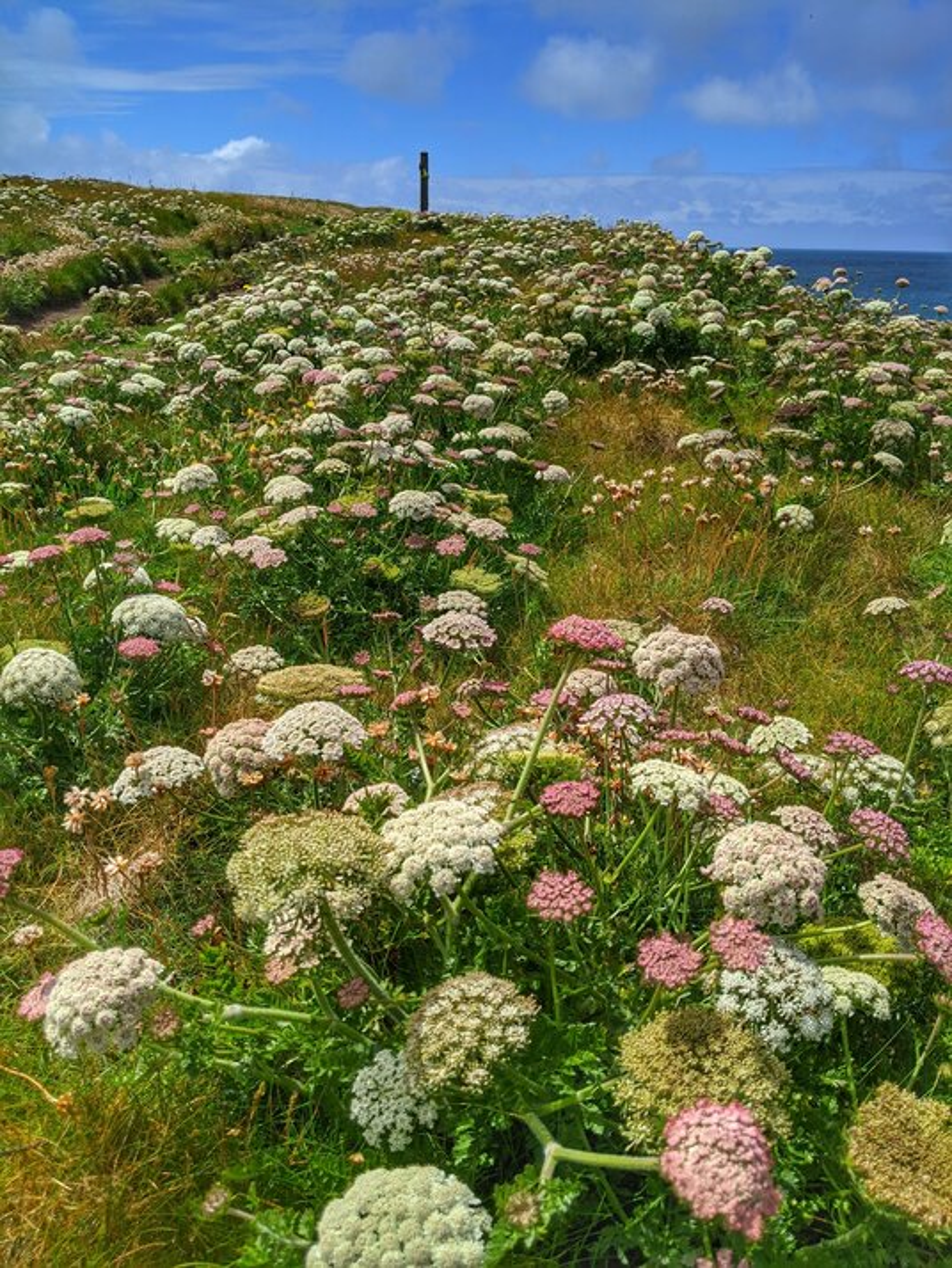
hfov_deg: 51.4
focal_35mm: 27
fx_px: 989
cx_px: 476
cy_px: 634
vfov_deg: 65.3
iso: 66
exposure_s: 1/4695
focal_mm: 4.44
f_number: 1.8
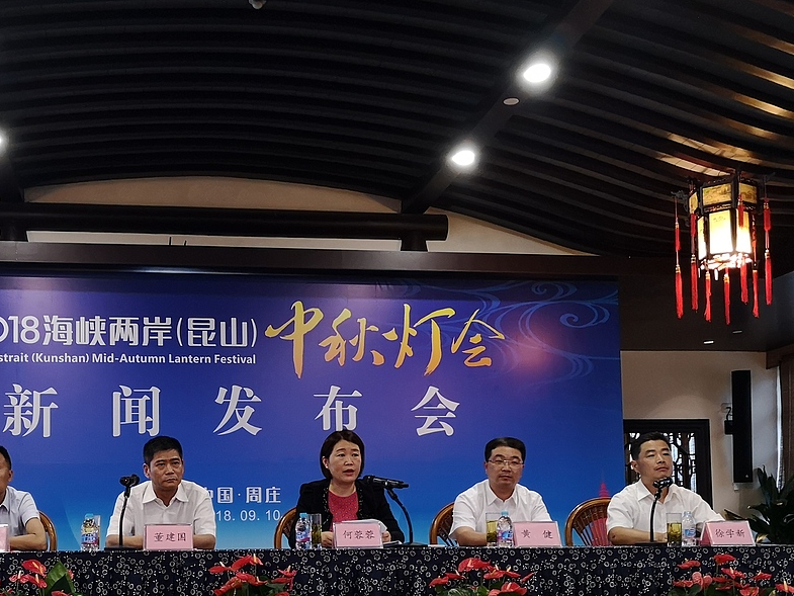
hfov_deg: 42.3
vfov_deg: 32.0
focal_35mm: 44
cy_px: 476
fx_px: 1009
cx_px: 260
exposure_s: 1/33.3
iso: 320
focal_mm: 3.95
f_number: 1.8
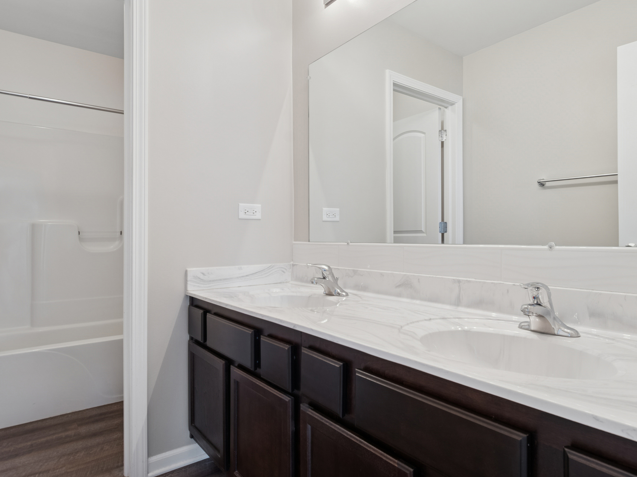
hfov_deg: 81.7
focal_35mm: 20
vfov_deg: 66.0
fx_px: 368
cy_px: 242
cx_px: 330
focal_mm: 12
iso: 250
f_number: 8
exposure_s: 1/5
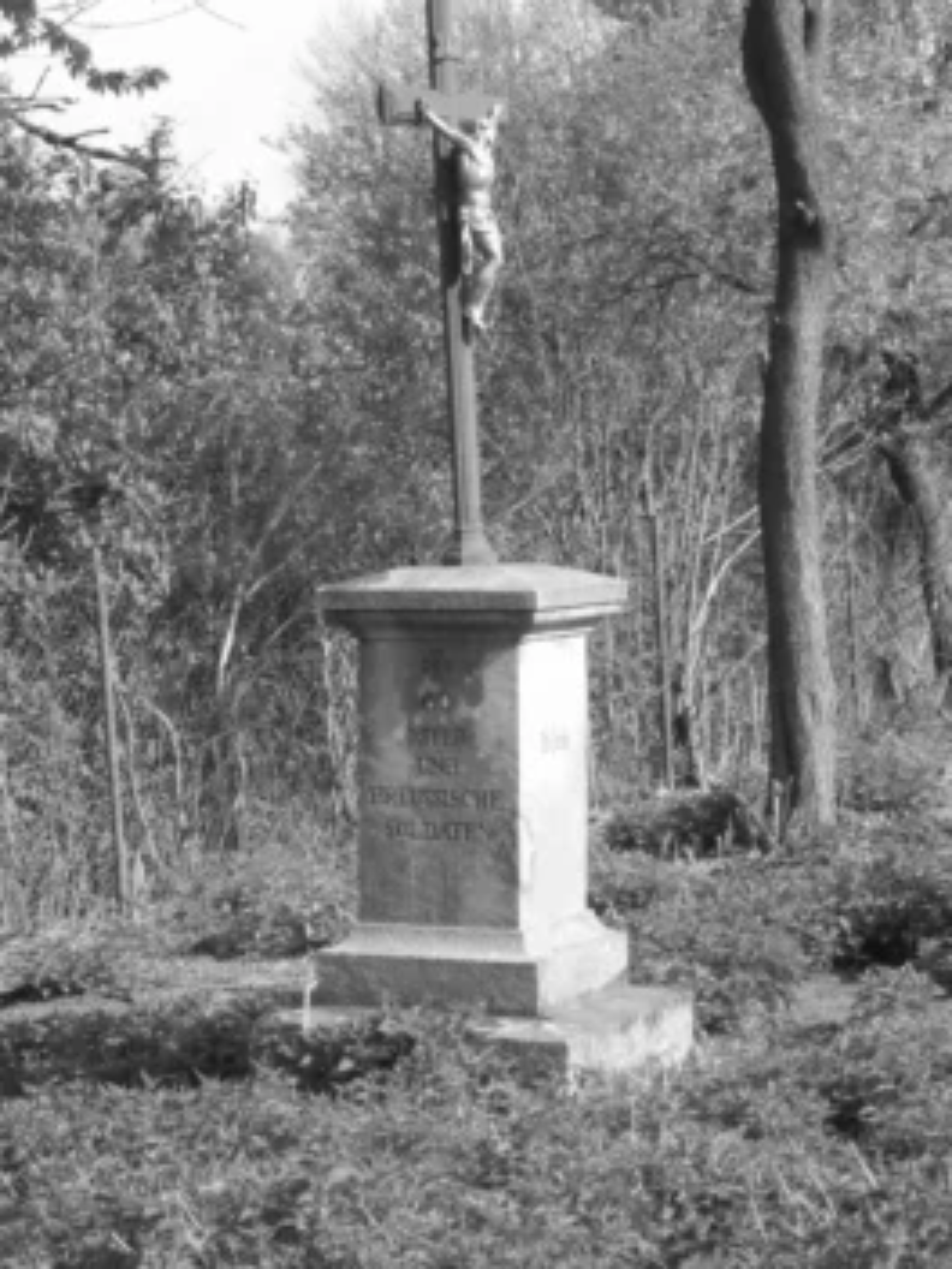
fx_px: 3887
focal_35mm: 106
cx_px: 476
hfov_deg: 14.0
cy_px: 634
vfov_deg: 18.5
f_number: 9.4
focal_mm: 19.1
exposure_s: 1/1600
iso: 3200
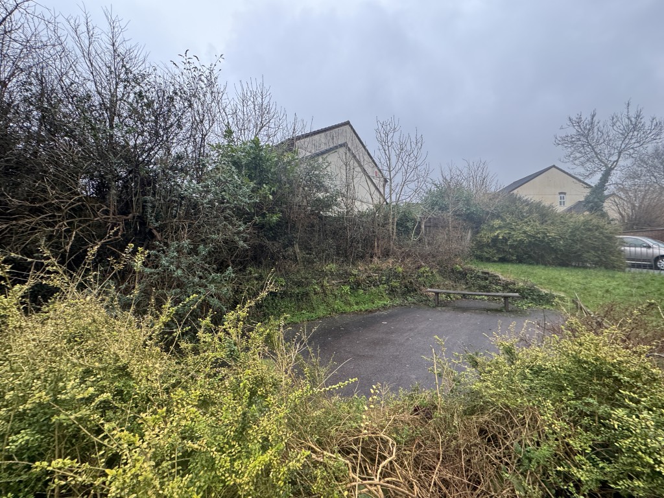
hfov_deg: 102.1
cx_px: 332
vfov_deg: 85.7
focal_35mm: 14
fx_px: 269
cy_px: 249
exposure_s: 1/99
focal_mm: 2.22
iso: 64
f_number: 2.2
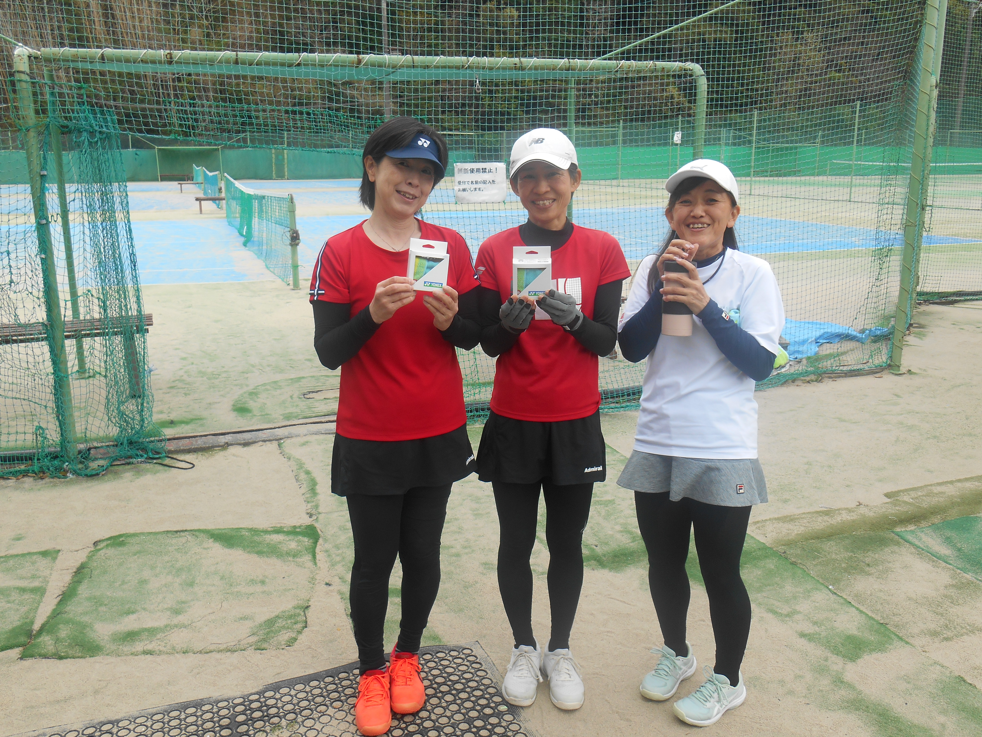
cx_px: 491
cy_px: 368
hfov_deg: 58.4
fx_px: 879
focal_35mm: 31
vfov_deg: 45.4
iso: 80
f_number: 3.6
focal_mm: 5.5
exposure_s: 1/60
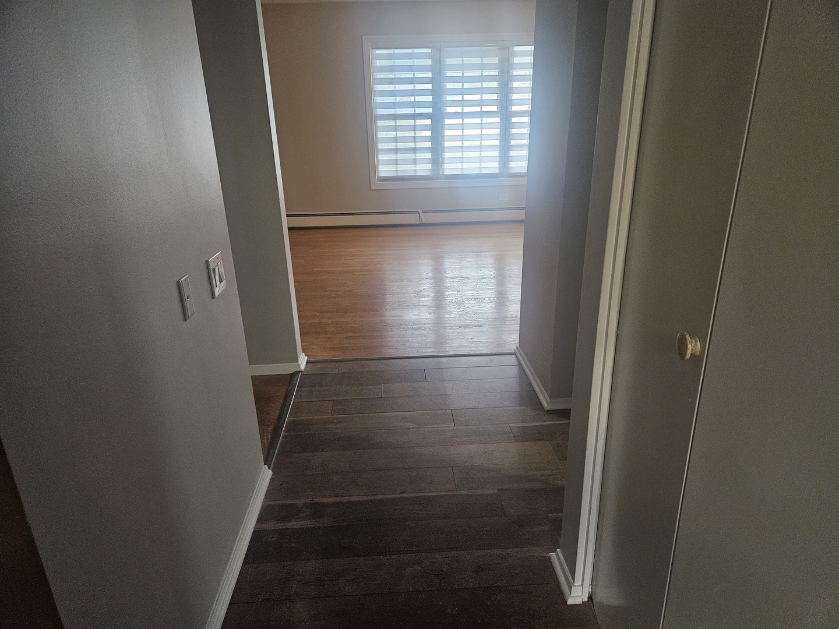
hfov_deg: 73.9
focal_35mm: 23
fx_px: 557
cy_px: 314
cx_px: 420
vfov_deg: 58.9
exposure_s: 1/120
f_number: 1.8
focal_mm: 5.4
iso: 640
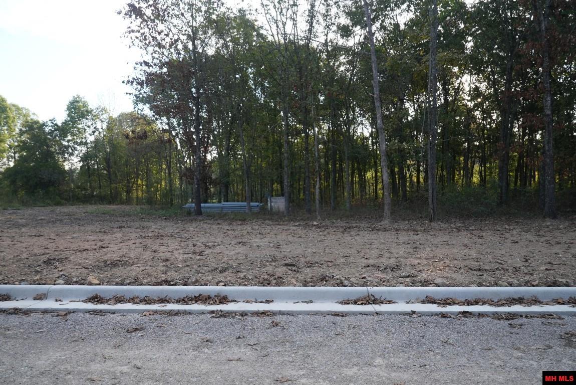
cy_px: 192
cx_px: 288
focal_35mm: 24
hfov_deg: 73.7
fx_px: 384
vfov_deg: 53.2
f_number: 8
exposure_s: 1/200
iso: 640
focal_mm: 24
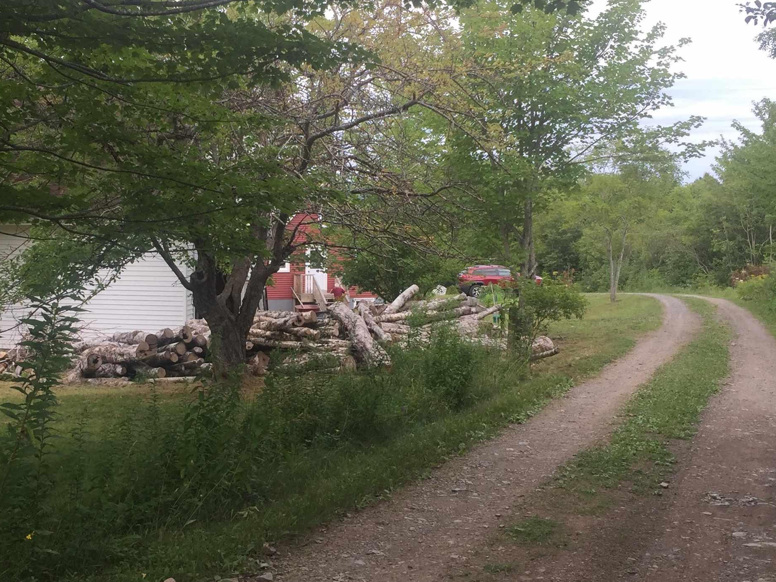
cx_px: 297
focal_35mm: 48
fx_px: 1076
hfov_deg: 39.4
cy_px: 347
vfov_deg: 30.2
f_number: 2.2
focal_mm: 4.15
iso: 32
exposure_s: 1/534
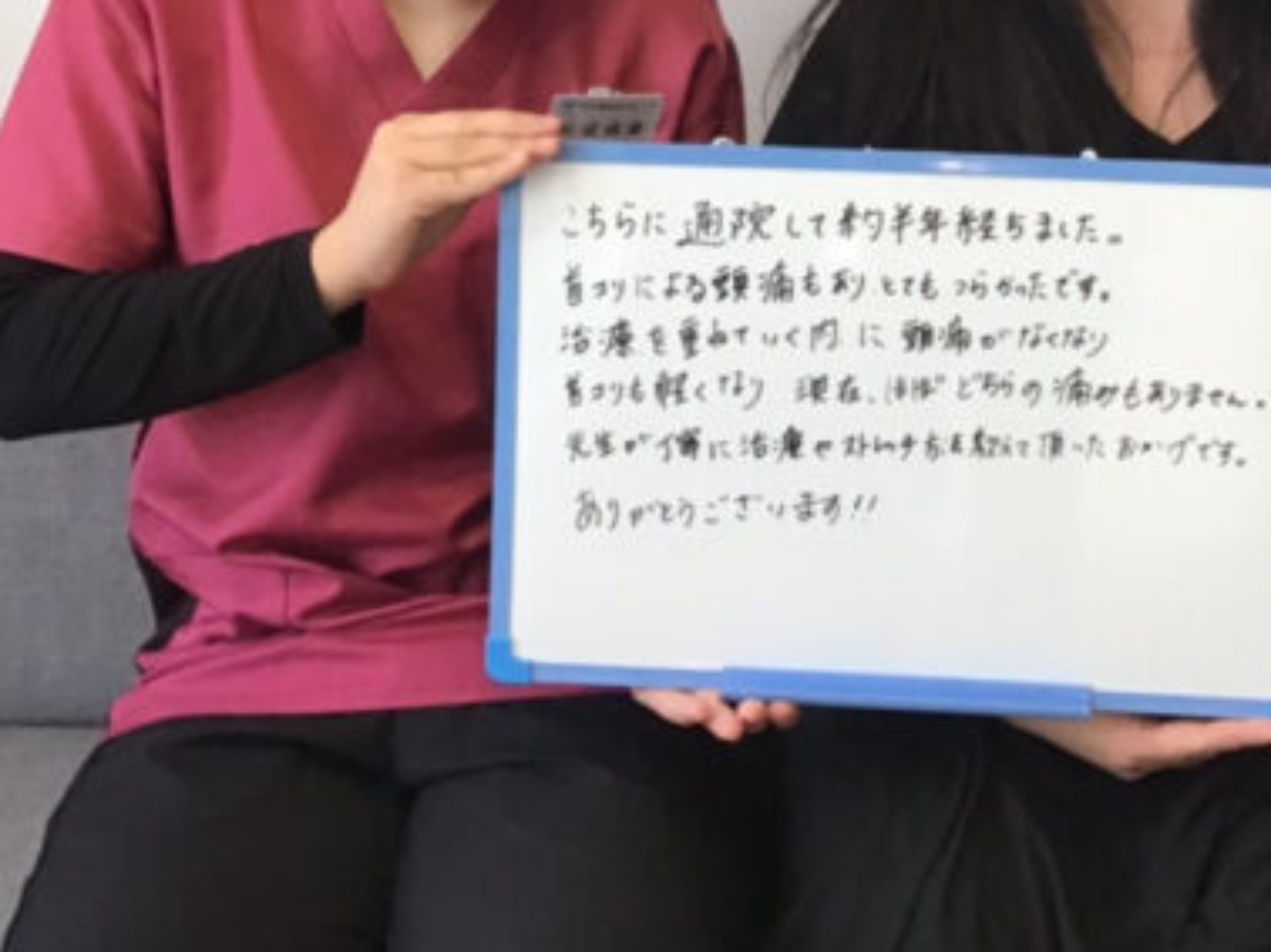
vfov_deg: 22.7
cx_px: 804
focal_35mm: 63
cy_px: 118
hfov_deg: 30.6
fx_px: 2312
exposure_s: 1/30
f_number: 2.4
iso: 40
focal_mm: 3.3
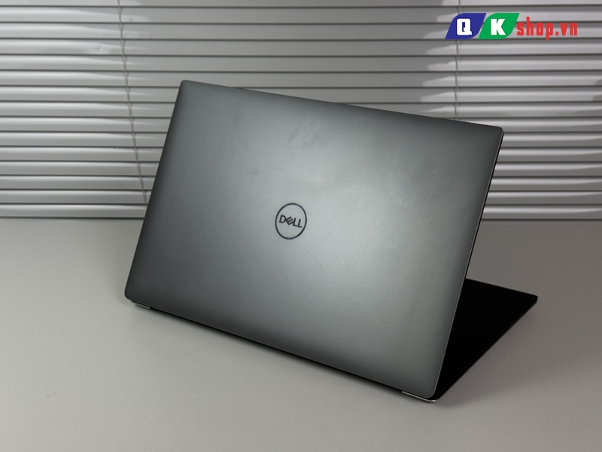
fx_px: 835
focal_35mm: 48
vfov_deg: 30.3
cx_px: 301
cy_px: 226
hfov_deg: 39.7
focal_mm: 6.76
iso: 64
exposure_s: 1/225
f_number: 1.78
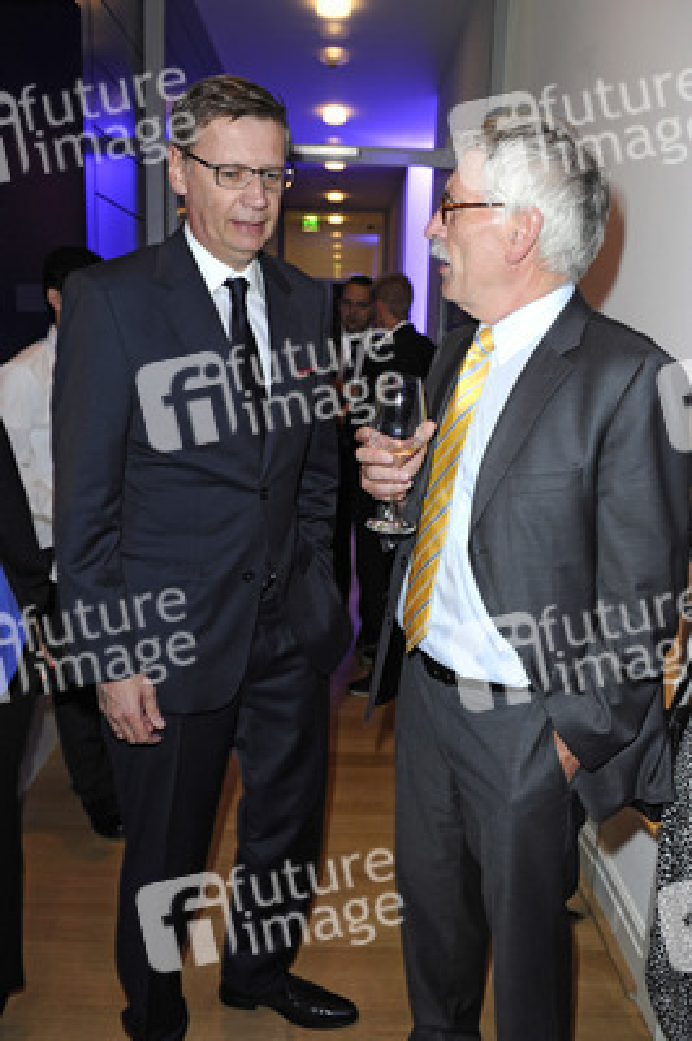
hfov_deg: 44.9
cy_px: 520
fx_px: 838
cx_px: 346
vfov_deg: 63.7
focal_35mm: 29
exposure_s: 1/40
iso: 1600
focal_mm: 29
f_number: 5
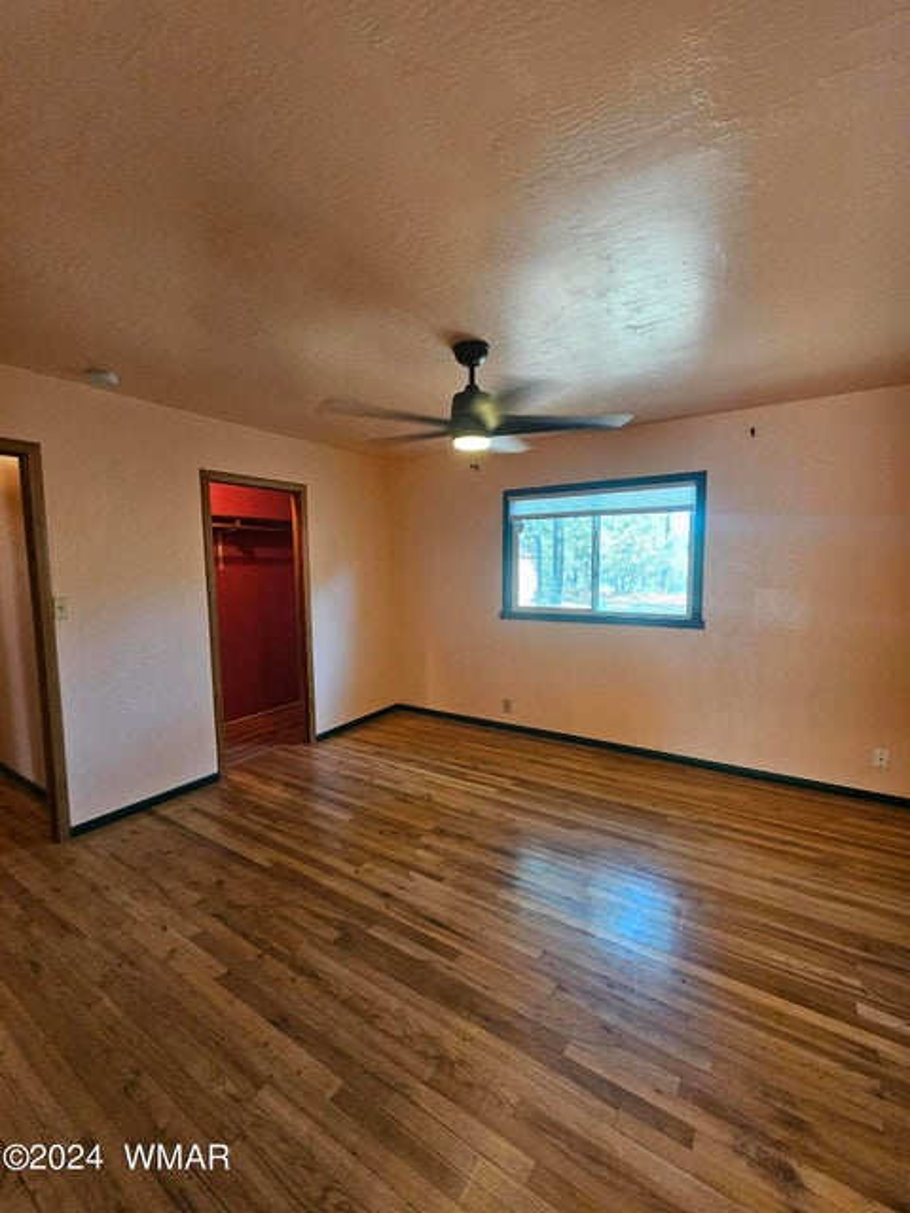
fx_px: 456
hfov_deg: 89.9
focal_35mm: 13
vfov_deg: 106.2
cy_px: 606
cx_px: 455
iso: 320
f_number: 2.2
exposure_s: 1/40
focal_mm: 2.2
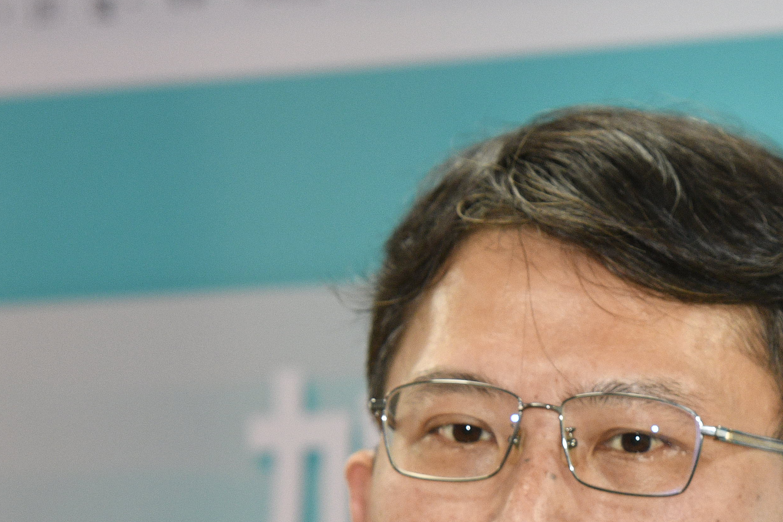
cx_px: 598
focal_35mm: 449
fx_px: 9766
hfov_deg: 4.6
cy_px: 737
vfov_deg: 3.1
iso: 800
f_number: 4
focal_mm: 135
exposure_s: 1/125
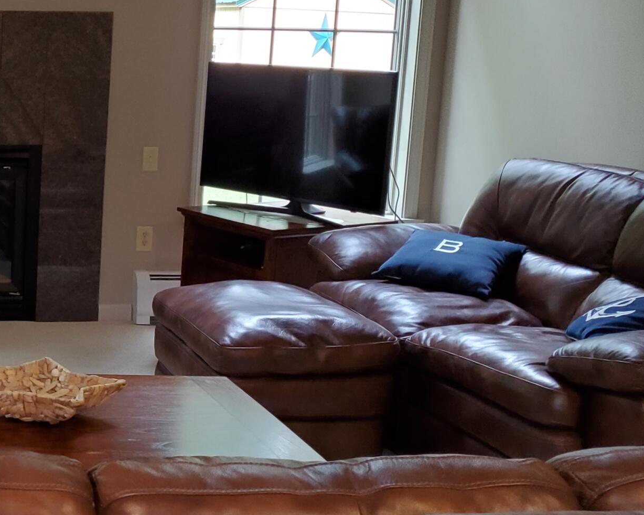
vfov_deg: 24.6
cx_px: -98
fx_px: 1182
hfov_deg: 27.4
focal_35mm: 62
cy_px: 232
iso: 200
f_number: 1.5
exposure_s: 1/59
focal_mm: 4.3
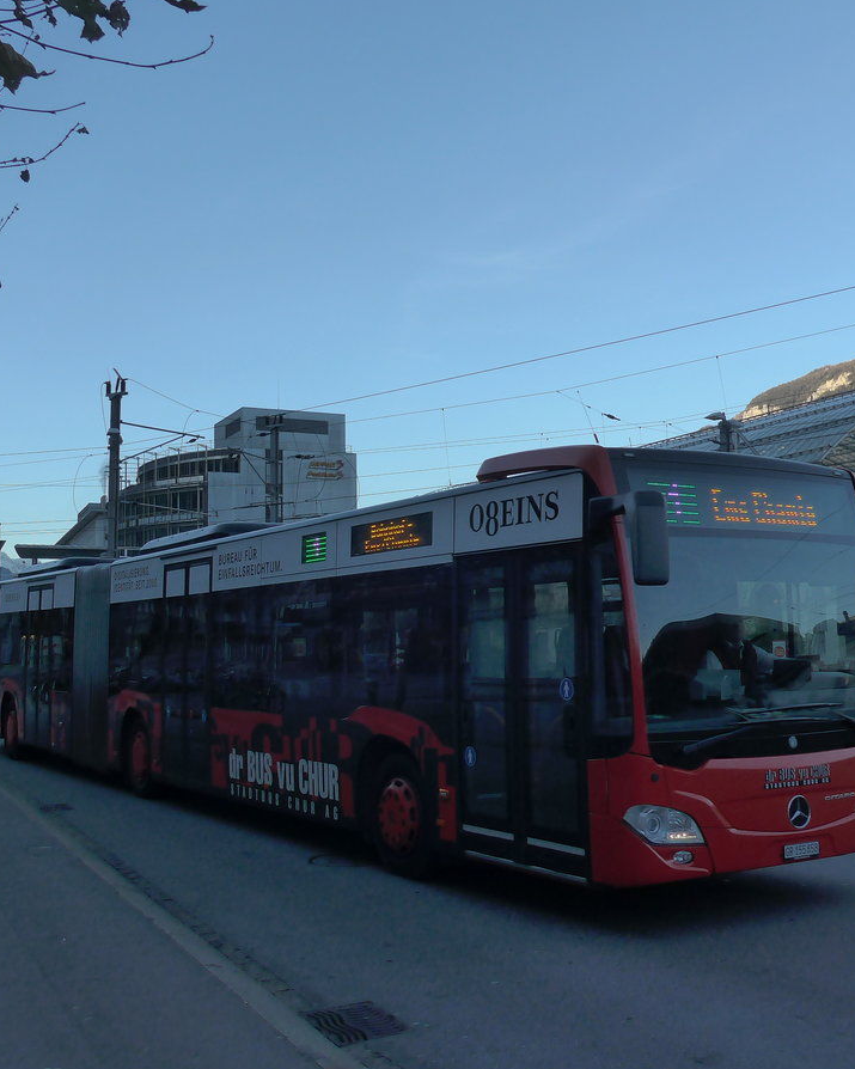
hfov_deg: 39.1
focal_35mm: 38
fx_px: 1202
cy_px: 534
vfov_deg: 47.9
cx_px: 420
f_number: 2.8
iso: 160
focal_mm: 6
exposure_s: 1/800
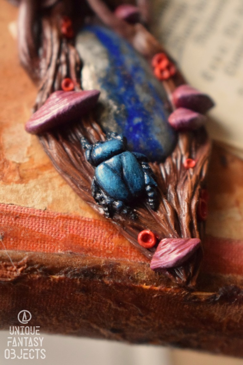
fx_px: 835
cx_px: 122
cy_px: 182
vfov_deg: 24.6
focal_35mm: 82
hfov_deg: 16.6
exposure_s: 1/20
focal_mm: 55
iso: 6400
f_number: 5.6
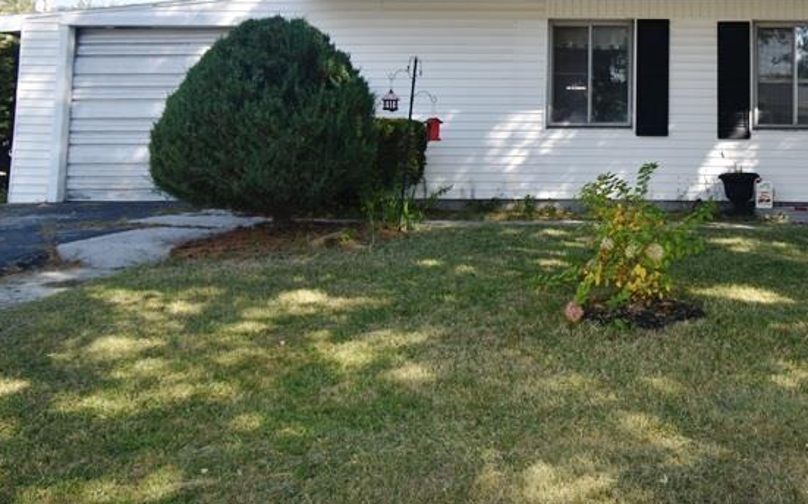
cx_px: 666
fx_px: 813
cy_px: 74
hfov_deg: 49.2
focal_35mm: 37
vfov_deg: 33.1
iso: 100
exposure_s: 1/160
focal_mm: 13
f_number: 6.3
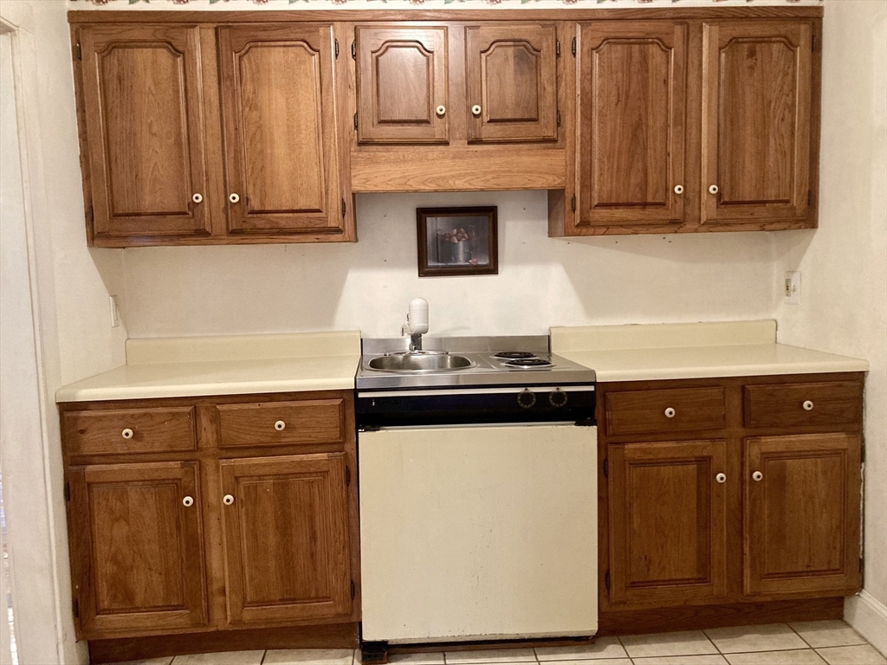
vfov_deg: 49.7
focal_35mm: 28
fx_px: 717
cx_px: 444
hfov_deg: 63.4
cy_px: 332
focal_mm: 3.99
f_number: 1.8
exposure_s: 1/30
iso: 400
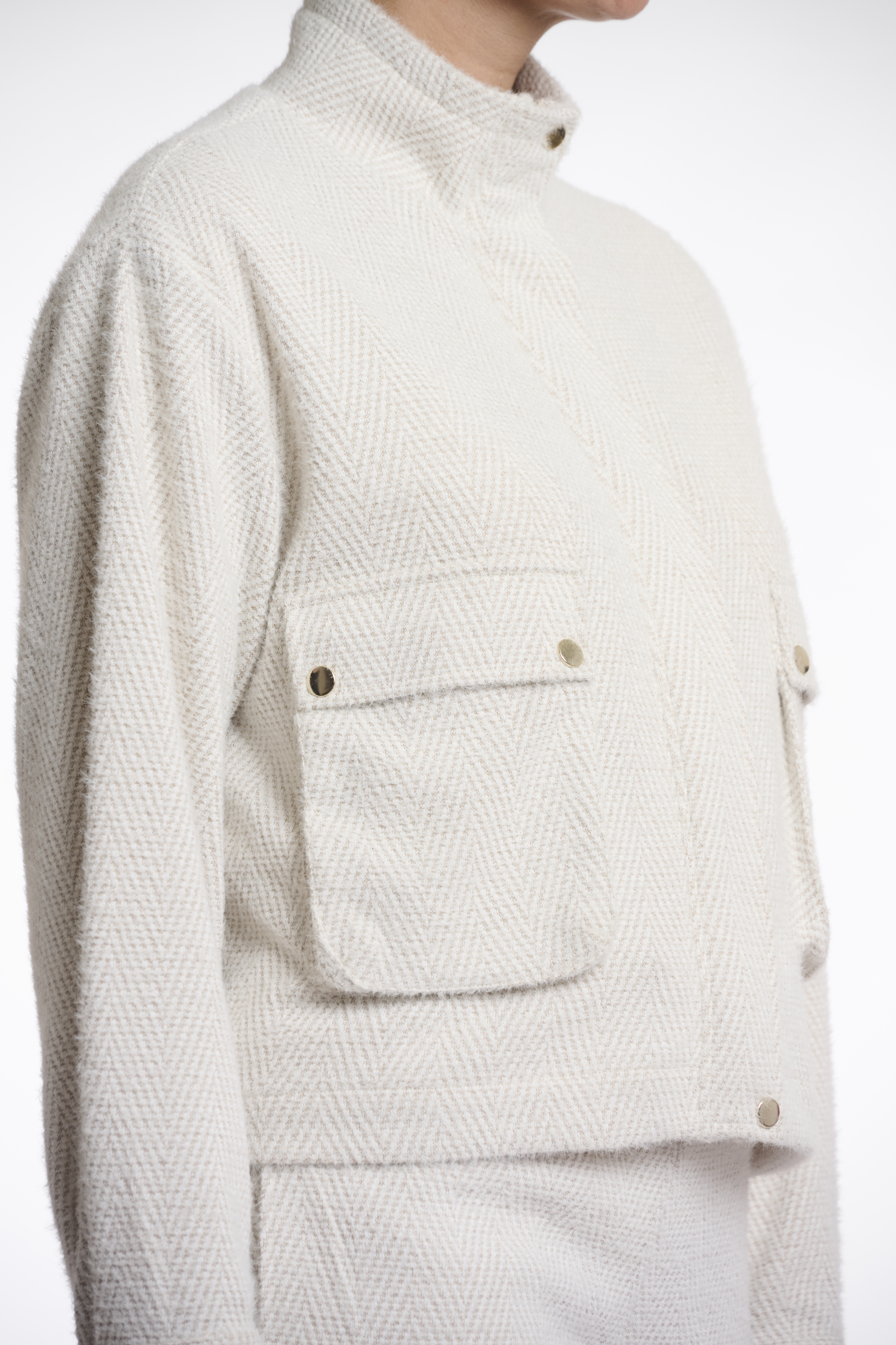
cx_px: 448
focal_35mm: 200
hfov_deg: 6.9
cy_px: 672
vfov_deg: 10.3
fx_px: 7466
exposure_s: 1/160
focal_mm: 200
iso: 125
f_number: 8
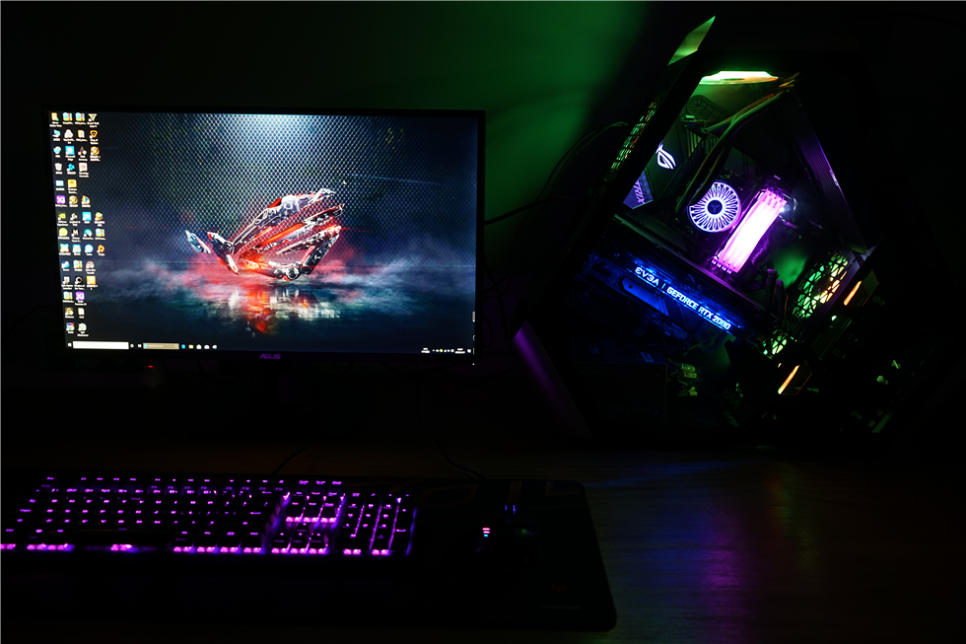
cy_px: 322
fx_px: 751
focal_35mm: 28
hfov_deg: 65.5
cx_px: 483
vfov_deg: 46.4
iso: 250
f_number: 3.5
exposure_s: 1/4
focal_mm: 28
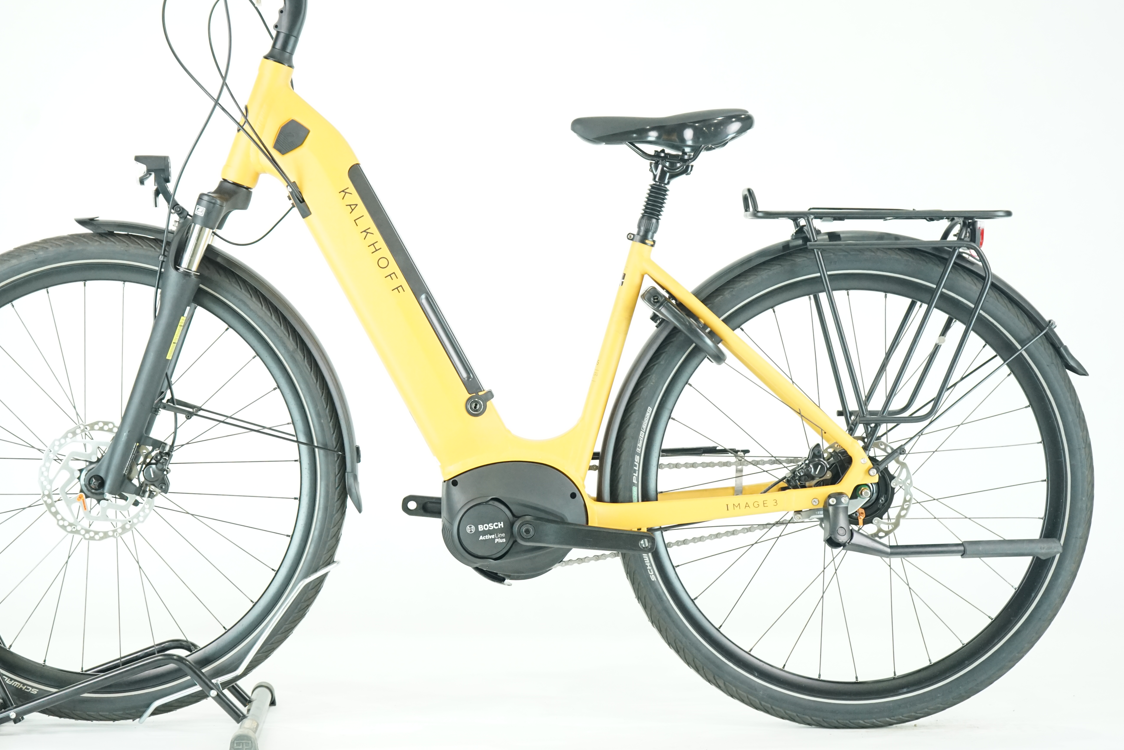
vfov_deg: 20.3
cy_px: 321
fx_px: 2092
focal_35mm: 67
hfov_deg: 30.0
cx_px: 488
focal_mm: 58
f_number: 5
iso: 3200
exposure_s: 1/200
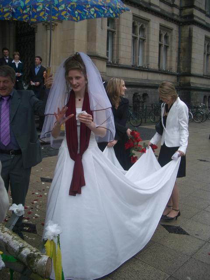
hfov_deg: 40.7
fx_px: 283
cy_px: 140
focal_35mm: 35
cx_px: 105
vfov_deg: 52.6
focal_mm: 5.8
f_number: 2.6
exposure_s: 1/200
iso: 50
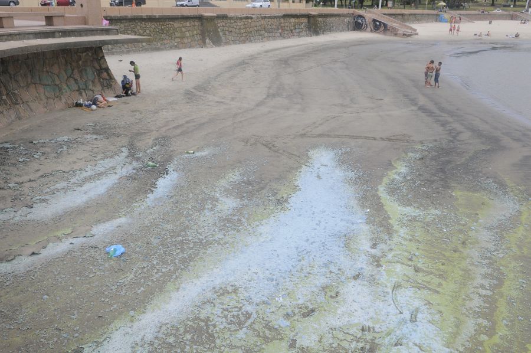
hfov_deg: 62.0
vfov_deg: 43.5
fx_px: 442
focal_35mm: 30
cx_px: 266
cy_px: 176
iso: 400
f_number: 9
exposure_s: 1/400
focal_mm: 20
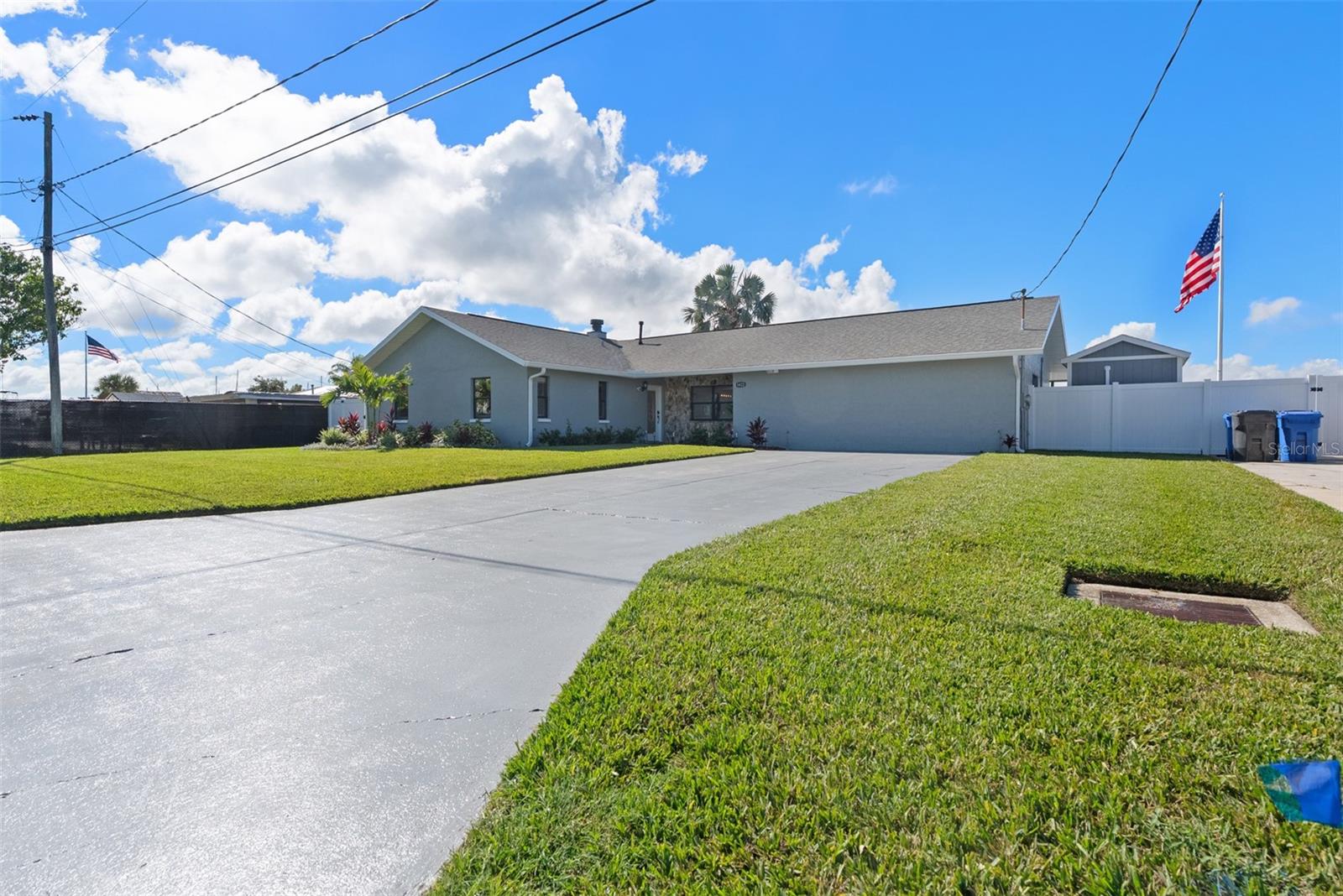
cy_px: 448
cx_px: 672
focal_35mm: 16
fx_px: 597
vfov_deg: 73.8
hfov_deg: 96.7
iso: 250
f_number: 9
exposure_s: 1/250
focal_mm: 16
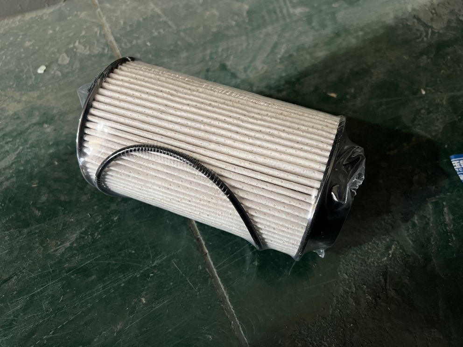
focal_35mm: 26
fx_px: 348
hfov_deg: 67.3
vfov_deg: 53.1
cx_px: 232
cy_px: 174
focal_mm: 5.7
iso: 400
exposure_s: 1/33
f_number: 1.5
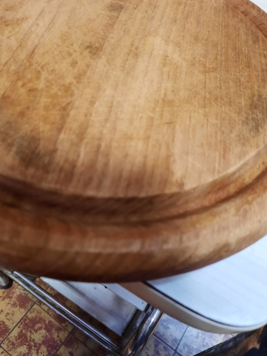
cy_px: 184
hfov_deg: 53.1
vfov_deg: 67.3
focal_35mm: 26
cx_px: 129
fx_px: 267
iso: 400
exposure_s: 1/25
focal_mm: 4.6
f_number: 2
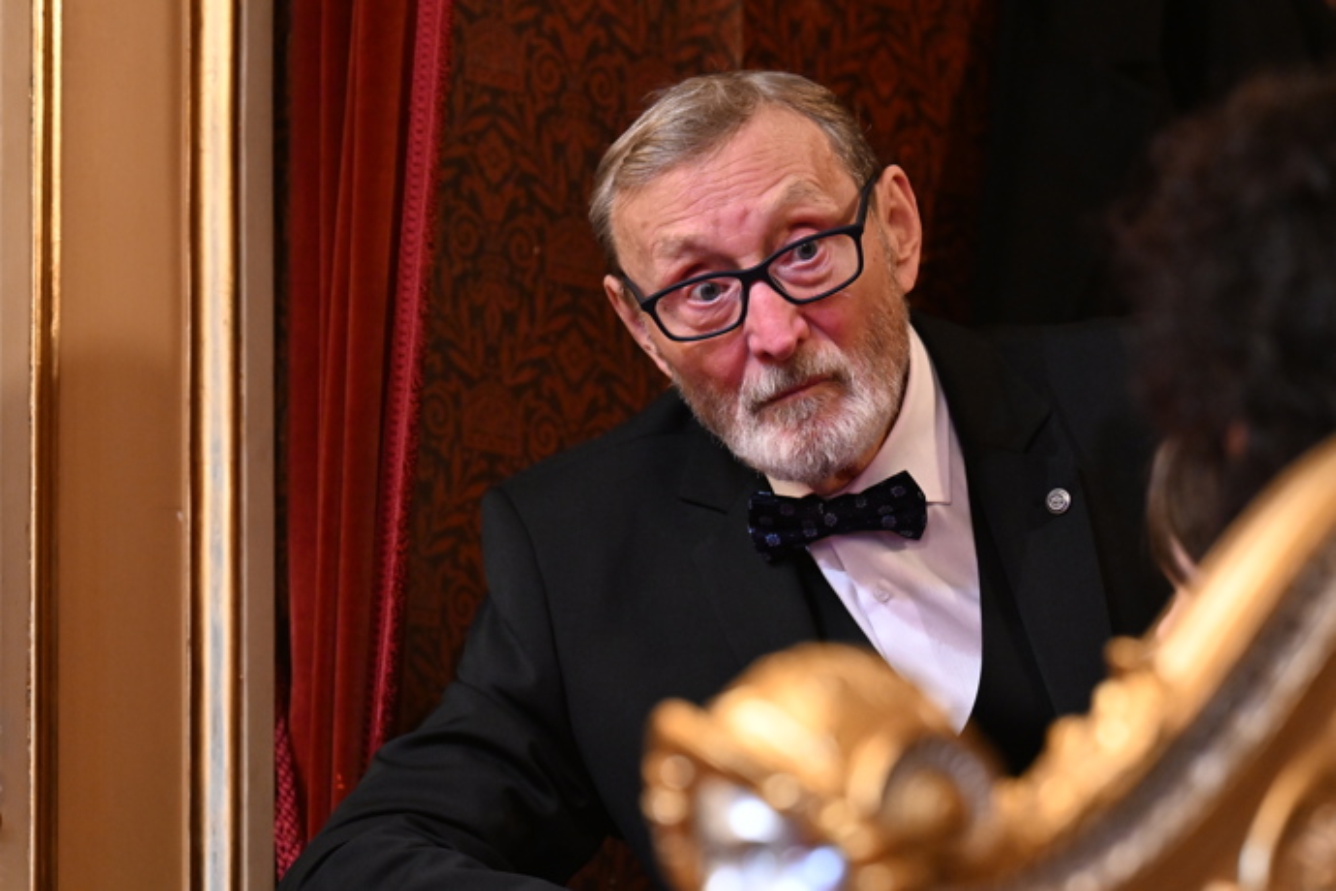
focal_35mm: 225
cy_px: 446
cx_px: 668
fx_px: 8349
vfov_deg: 6.1
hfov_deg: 9.1
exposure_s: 1/50
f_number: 3.5
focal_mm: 150
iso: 2500
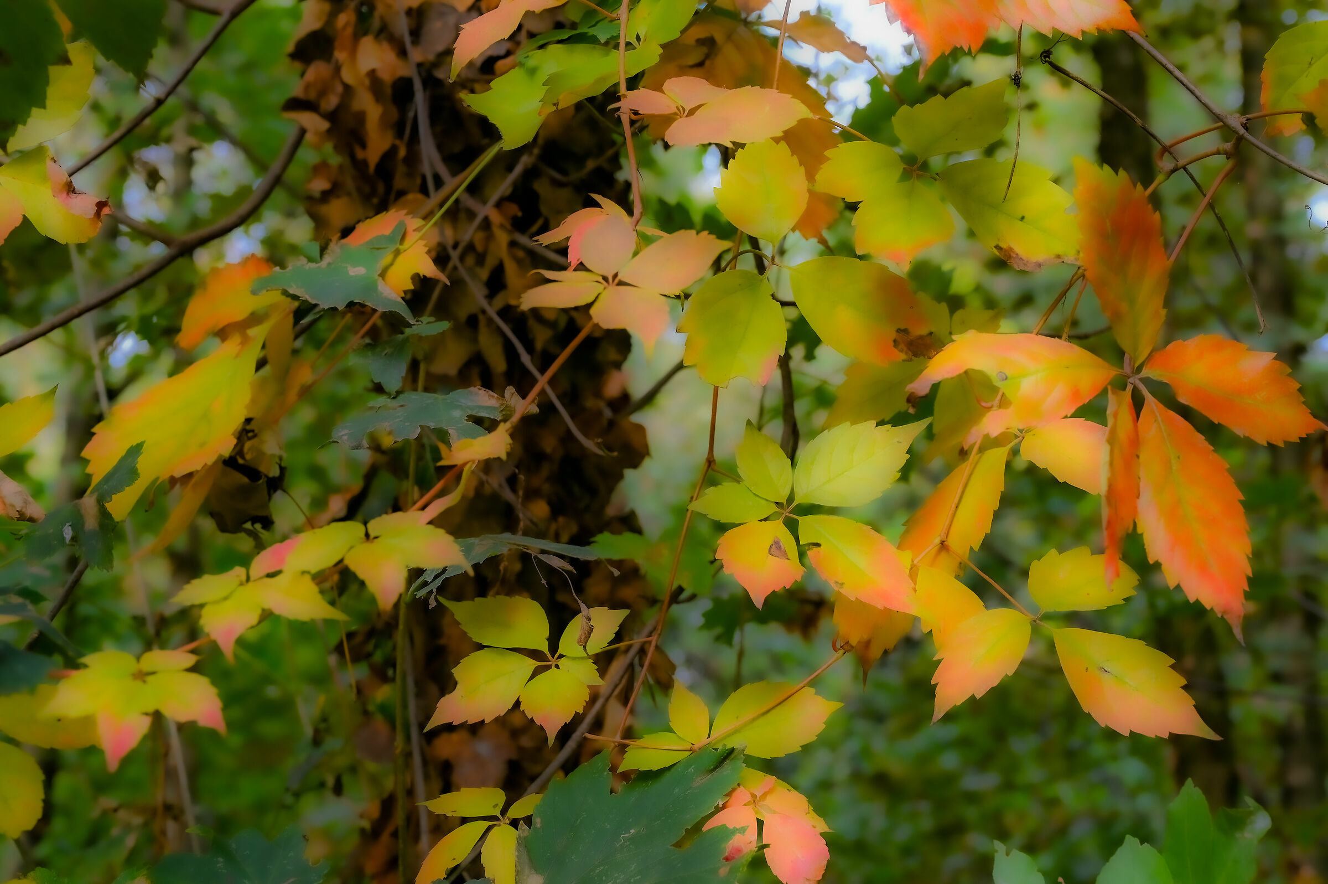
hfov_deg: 38.2
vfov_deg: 26.0
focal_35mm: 52
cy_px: 442
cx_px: 664
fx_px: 1917
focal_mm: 52
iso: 400
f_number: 7.1
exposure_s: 1/125
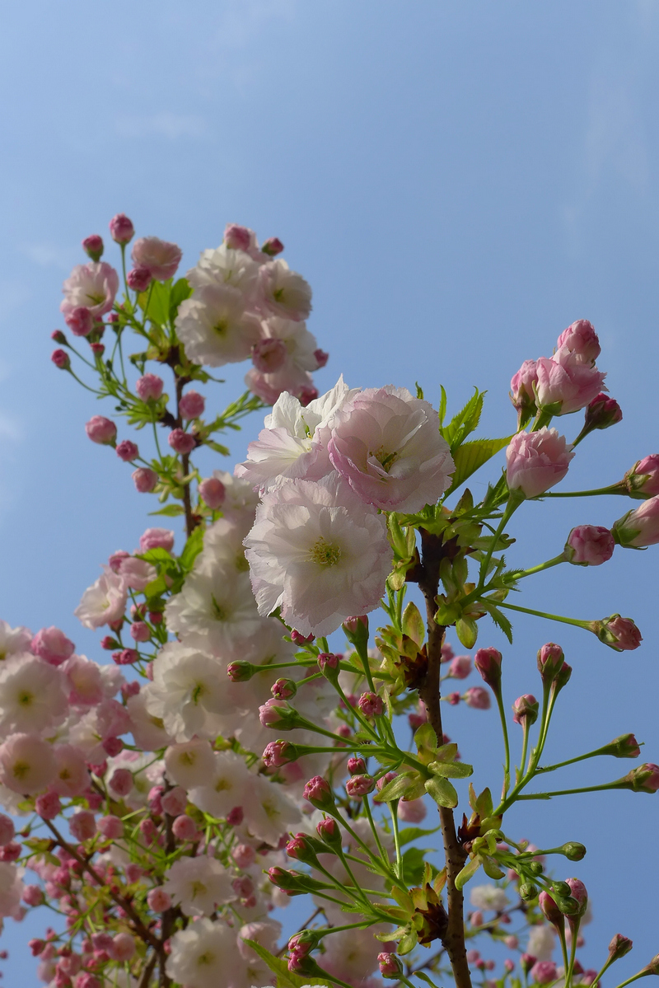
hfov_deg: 27.0
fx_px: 1372
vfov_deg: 39.6
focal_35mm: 50
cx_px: 330
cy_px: 494
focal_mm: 9.8
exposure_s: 1/800
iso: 100
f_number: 5.6
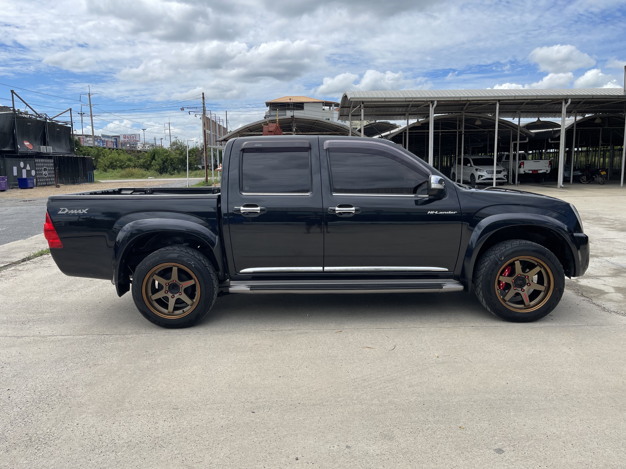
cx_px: 313
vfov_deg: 53.1
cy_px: 234
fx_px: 470
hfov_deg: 67.3
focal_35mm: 26
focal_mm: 5.1
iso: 32
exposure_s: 1/4049
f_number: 1.6
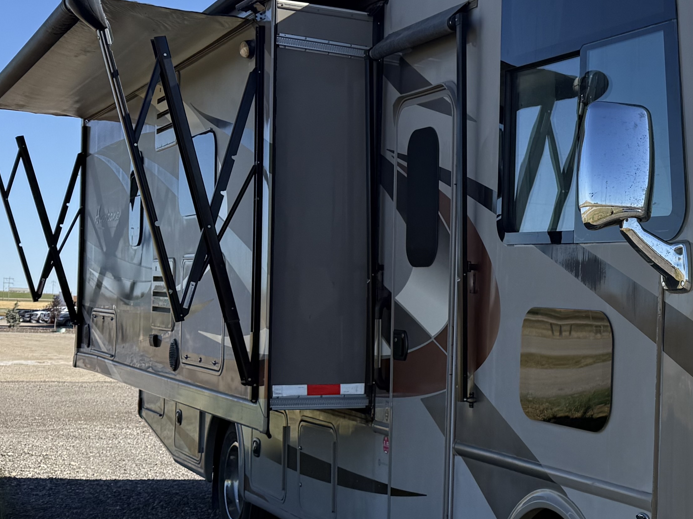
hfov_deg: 28.1
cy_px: 337
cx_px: 779
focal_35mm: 62
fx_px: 1241
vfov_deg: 23.6
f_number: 1.78
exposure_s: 1/3145
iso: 80
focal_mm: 6.76
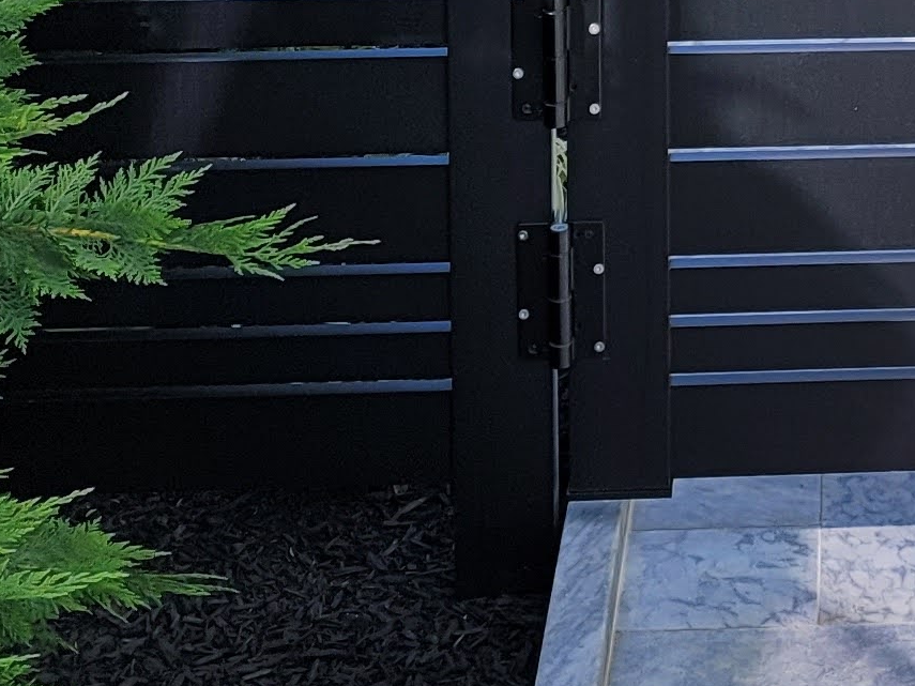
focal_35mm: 117
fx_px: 3092
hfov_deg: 16.0
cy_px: -453
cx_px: 1159
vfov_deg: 11.9
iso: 20
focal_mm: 7
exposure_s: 1/736
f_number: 1.8
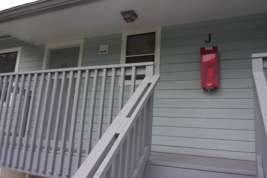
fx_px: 222
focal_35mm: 30
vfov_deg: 43.6
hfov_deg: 61.9
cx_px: 133
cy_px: 83
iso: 80
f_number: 3.9
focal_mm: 5.1
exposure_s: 1/90
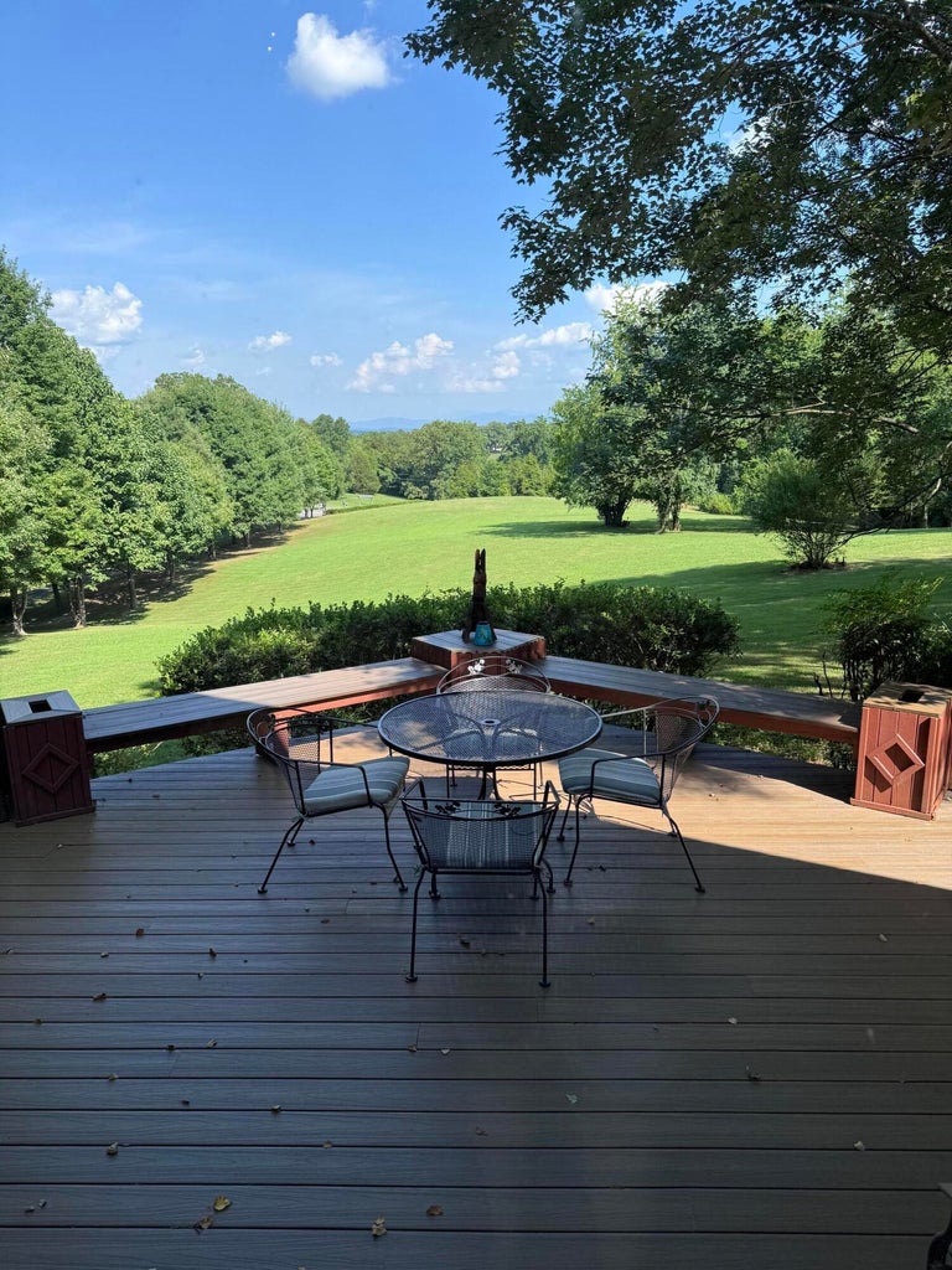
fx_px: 880
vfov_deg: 71.6
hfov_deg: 56.8
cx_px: 476
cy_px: 635
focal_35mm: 24
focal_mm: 6.76
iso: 80
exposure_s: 1/1637
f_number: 1.78
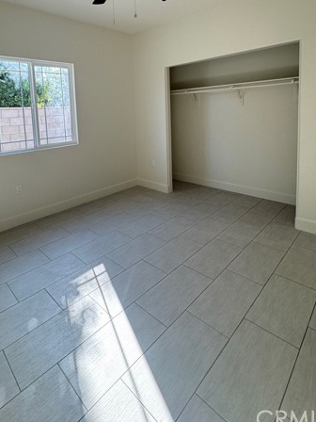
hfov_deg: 65.3
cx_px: 125
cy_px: 131
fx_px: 243
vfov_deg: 78.3
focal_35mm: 20
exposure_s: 1/99
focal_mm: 2.22
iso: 125
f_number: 2.2
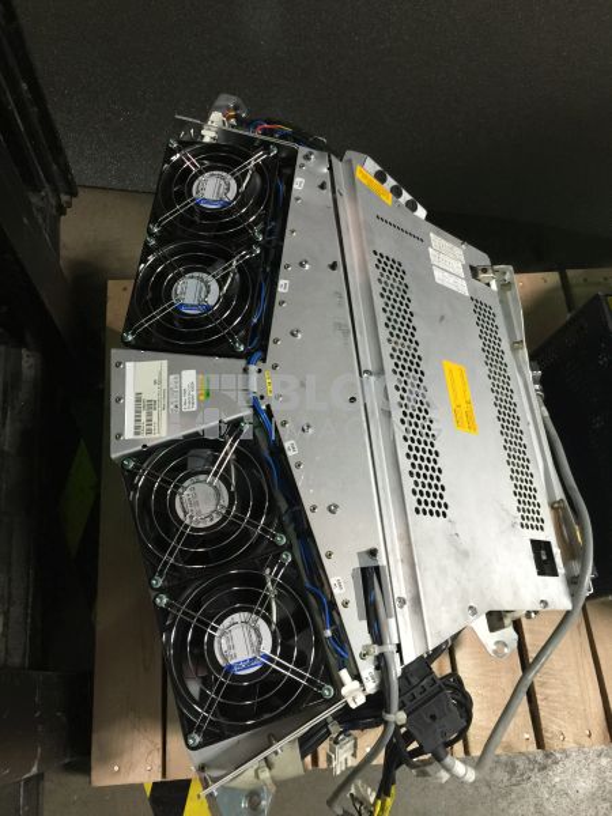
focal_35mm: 29
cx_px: 306
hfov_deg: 48.2
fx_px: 684
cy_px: 408
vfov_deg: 61.7
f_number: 2.2
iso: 125
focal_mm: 4.15
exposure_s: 1/15
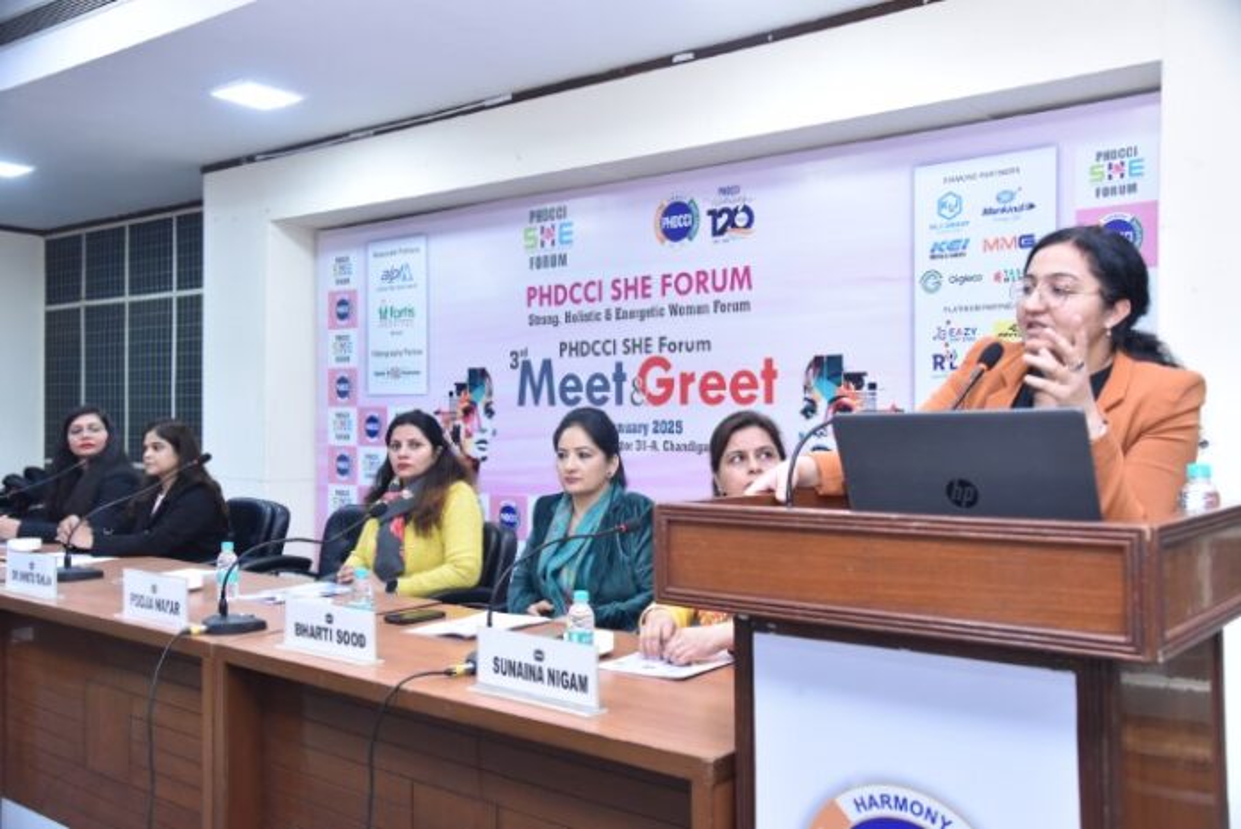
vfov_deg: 41.2
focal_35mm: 32
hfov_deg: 58.7
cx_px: 620
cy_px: 414
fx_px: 1104
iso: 3200
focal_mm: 32
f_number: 5.6
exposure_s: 1/100
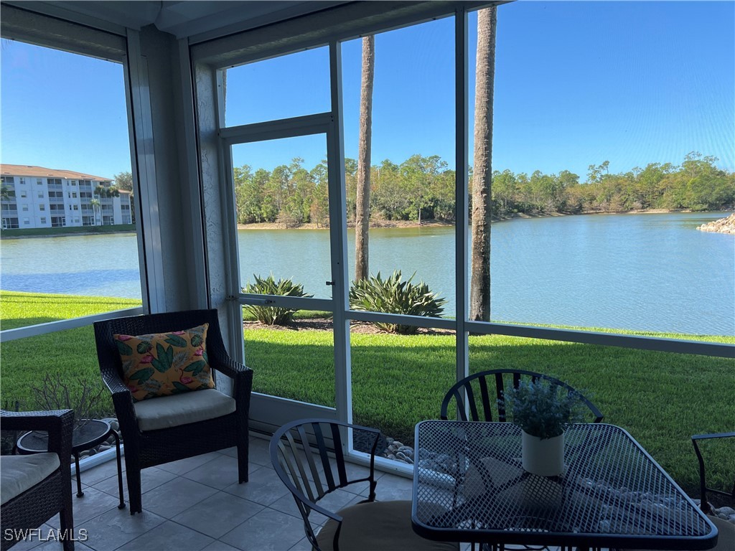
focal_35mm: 26
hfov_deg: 67.3
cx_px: 368
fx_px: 552
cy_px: 276
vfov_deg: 53.1
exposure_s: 1/1295
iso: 50
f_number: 1.5
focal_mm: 5.7
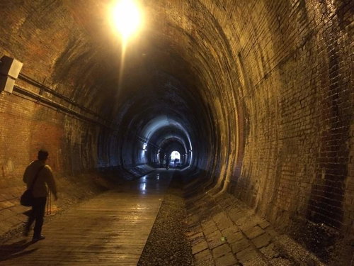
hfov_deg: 61.7
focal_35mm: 29
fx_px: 297
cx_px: 177
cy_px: 133
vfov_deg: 48.2
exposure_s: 1/15
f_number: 2.2
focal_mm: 4.15
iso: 500
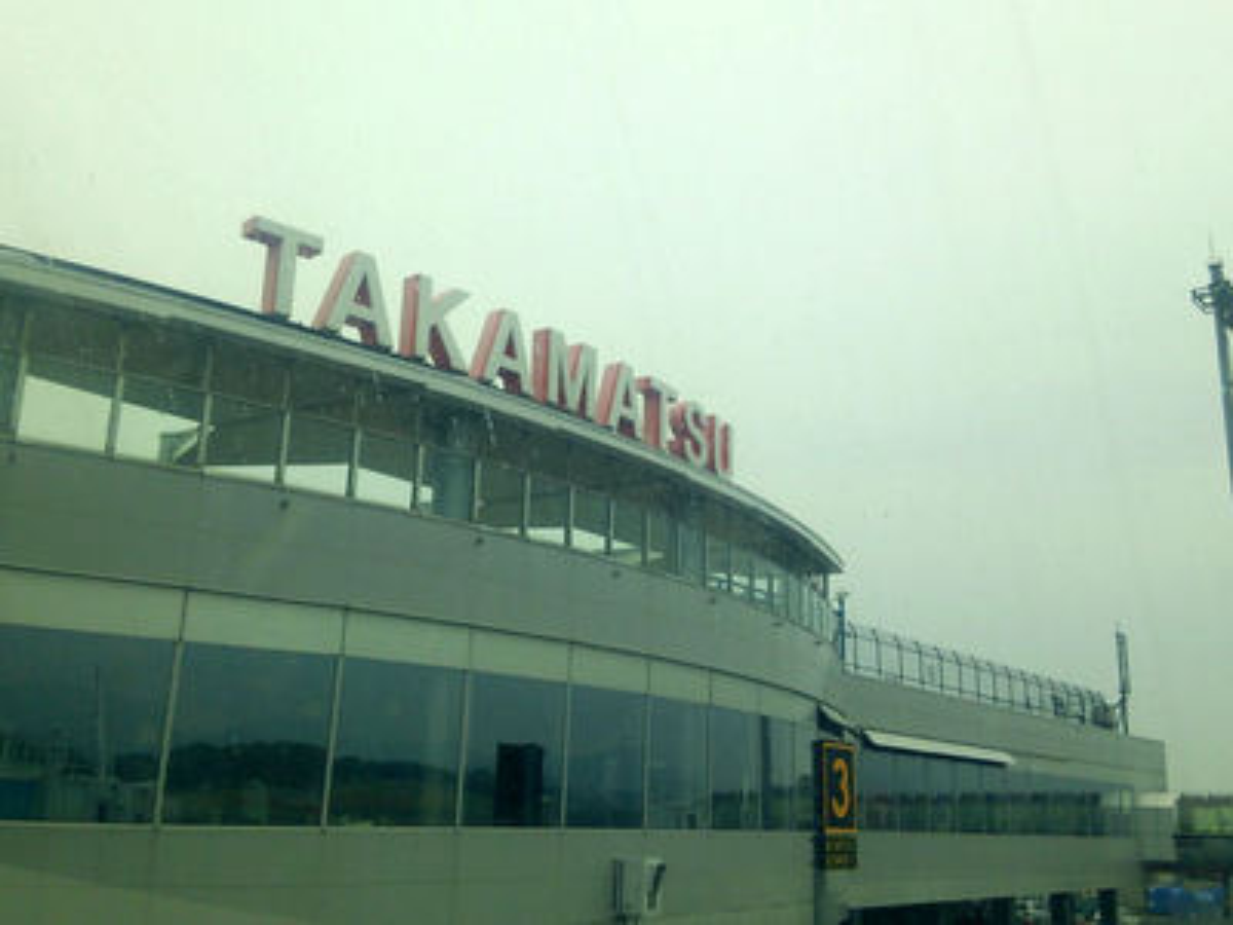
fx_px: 1069
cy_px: 462
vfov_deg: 46.8
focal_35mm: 30
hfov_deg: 60.0
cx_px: 616
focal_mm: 4.06
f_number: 1.94
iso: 40
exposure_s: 1/1218
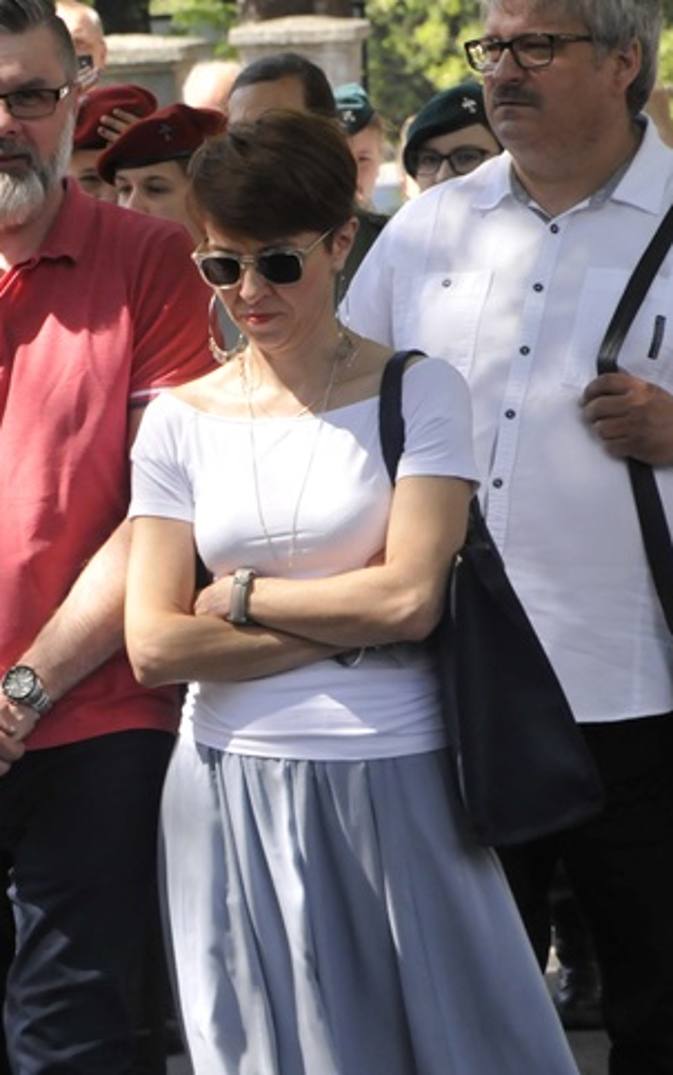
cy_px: 515
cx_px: -431
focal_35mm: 331
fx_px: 9704
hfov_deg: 3.9
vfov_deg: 6.3
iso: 800
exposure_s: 1/320
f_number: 9
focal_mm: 105
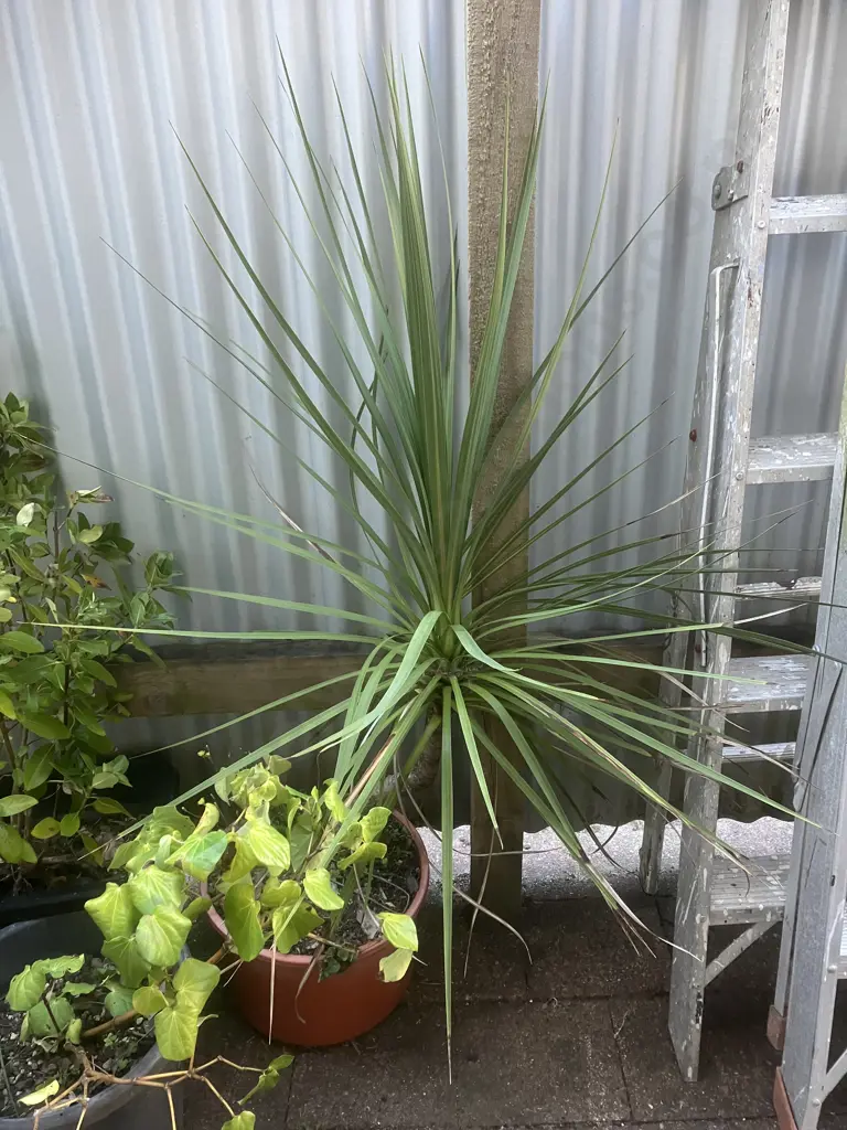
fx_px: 913
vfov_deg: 63.4
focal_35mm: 28
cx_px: 424
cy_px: 565
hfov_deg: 49.7
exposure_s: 1/60
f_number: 1.8
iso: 160
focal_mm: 3.99
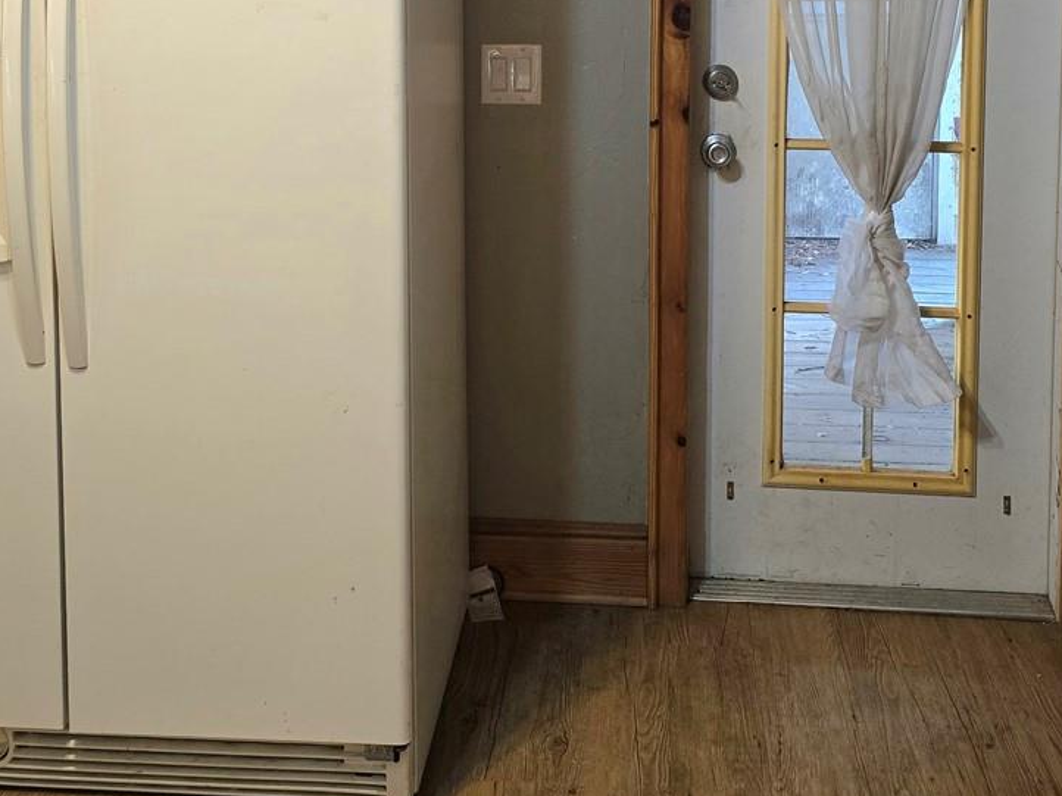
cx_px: 466
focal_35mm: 51
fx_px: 1564
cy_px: 49
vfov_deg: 27.3
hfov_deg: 37.4
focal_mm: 6.3
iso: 400
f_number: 1.7
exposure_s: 1/120
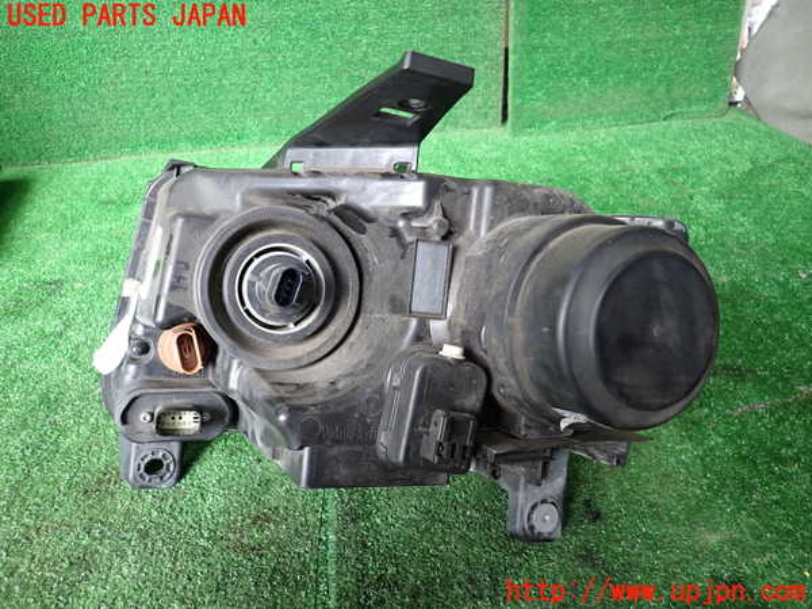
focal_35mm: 25
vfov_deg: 54.9
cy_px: 304
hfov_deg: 69.4
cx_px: 406
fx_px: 586
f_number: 2
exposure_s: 1/30
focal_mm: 4.5
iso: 250
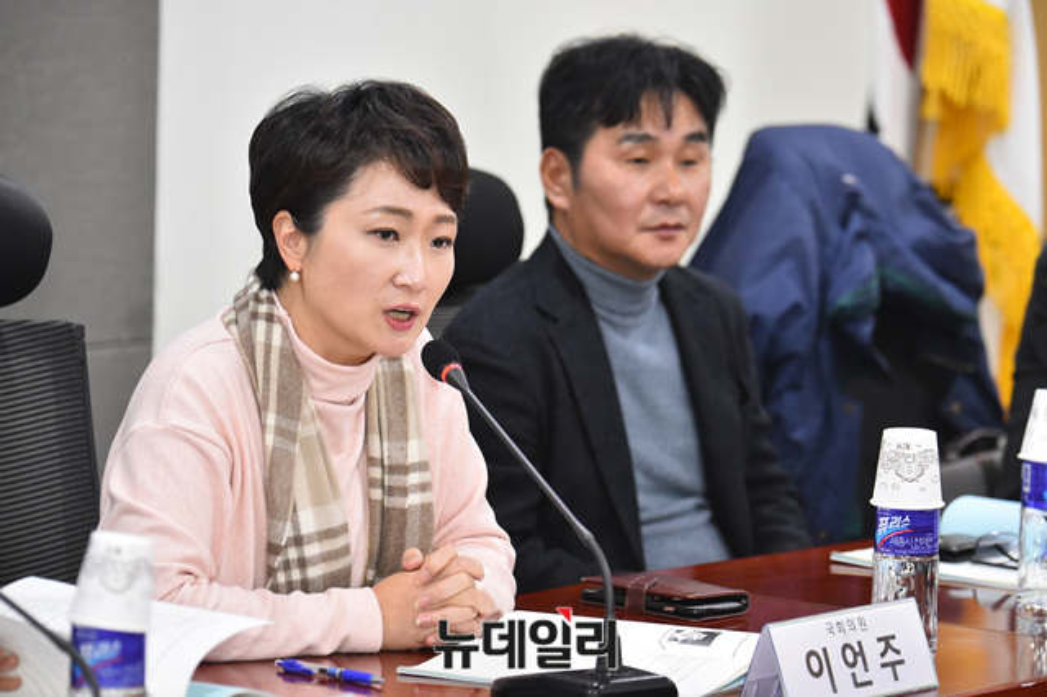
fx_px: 5813
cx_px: 524
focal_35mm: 200
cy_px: 348
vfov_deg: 6.9
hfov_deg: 10.3
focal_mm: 200
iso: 4000
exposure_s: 1/250
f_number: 5.3
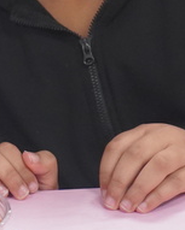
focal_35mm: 292
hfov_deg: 5.2
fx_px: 1997
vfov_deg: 6.5
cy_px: -131
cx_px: -245
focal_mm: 58
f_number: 4
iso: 5000
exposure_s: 1/160
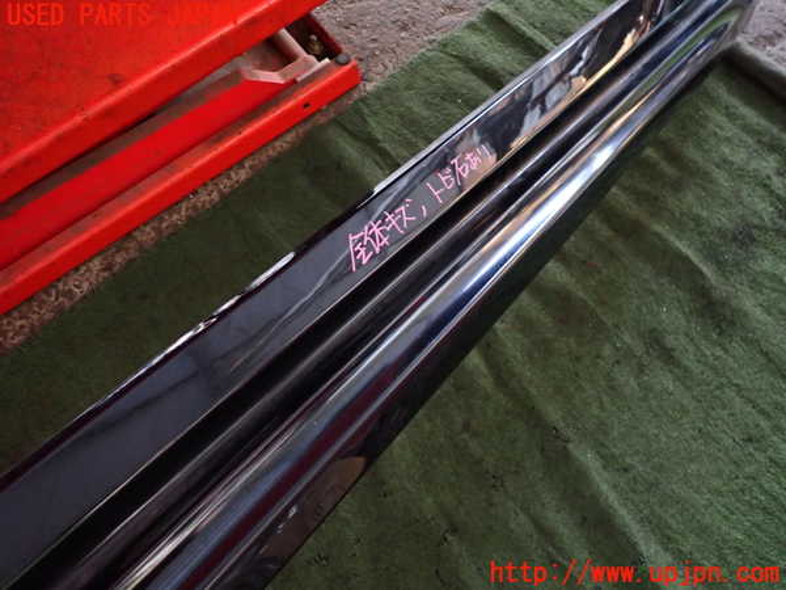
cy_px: 295
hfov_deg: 69.4
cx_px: 393
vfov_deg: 54.9
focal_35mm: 25
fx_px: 568
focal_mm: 4.5
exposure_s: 1/30
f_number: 2
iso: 400
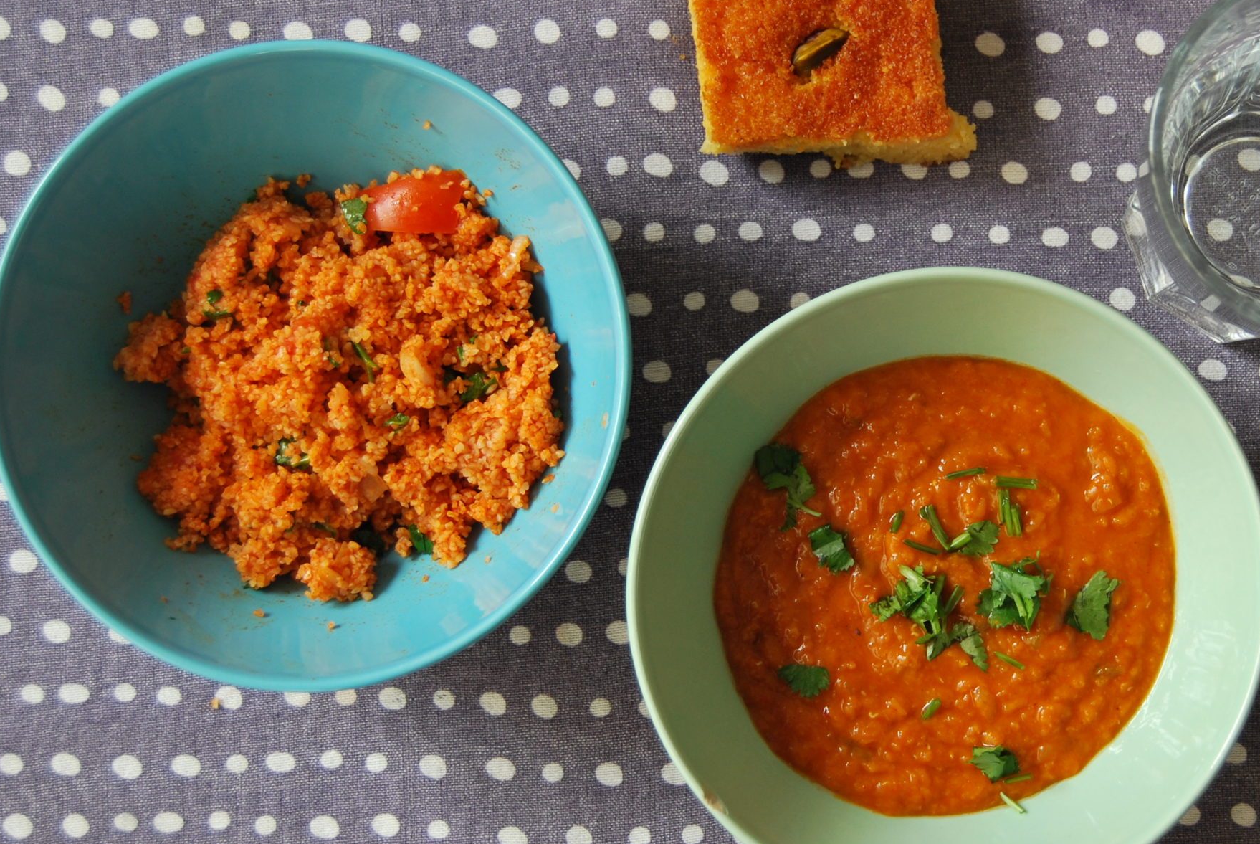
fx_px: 2373
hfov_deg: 29.5
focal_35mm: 68
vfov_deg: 20.2
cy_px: 394
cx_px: 858
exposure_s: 1/60
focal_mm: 31
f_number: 5
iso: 200
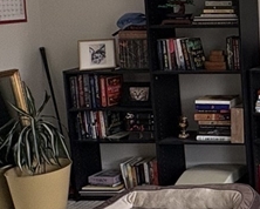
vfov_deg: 23.8
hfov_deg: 21.7
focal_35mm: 63
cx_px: 443
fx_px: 485
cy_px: 32
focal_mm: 2.22
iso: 100
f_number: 2.2
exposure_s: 1/99
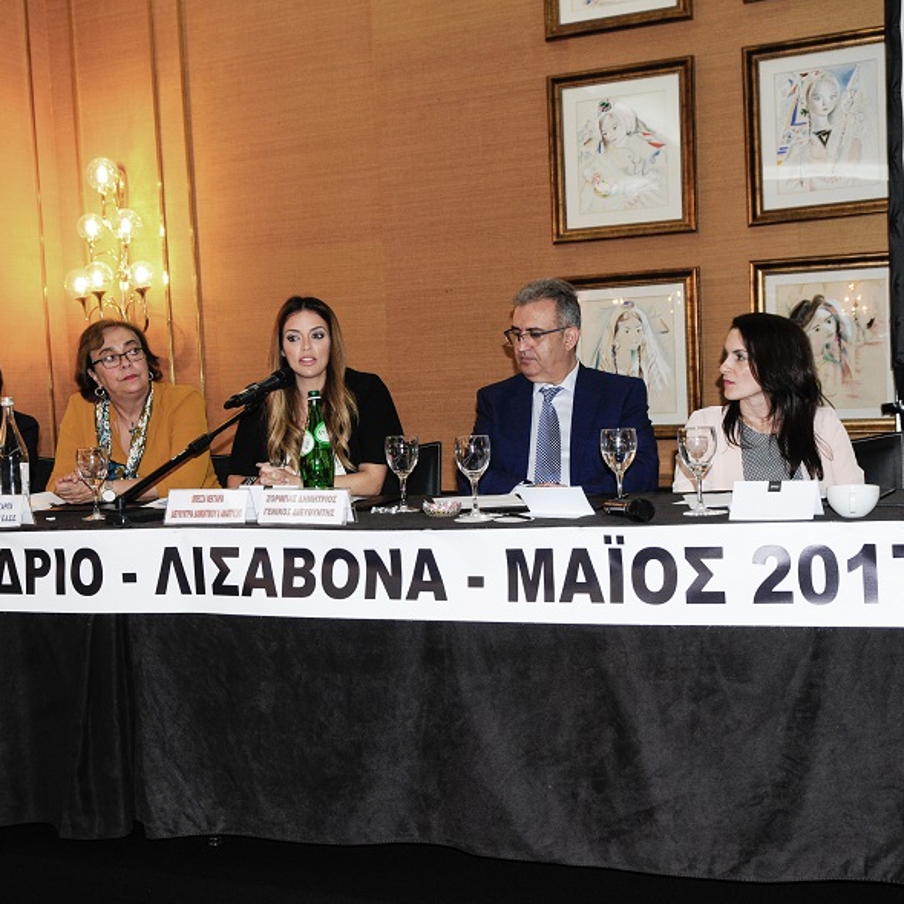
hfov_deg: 37.6
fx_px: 1319
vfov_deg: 37.8
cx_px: 351
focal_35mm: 45
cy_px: 456
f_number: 4
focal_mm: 23
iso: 400
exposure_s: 1/60
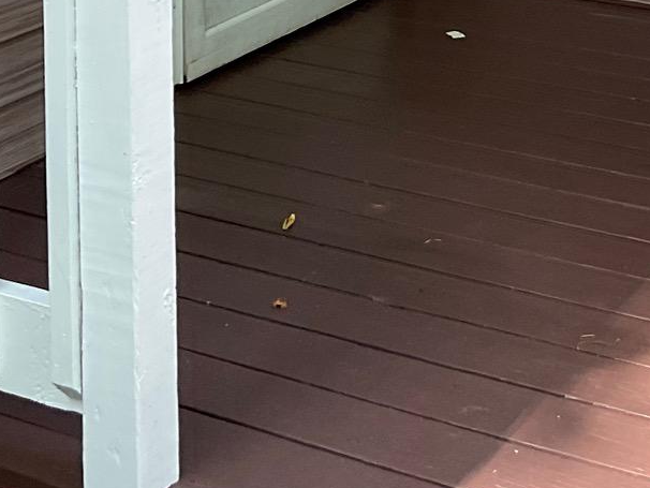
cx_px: 389
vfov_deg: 13.8
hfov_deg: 20.0
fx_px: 1841
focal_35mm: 98
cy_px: -321
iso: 40
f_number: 1.8
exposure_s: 1/120
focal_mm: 3
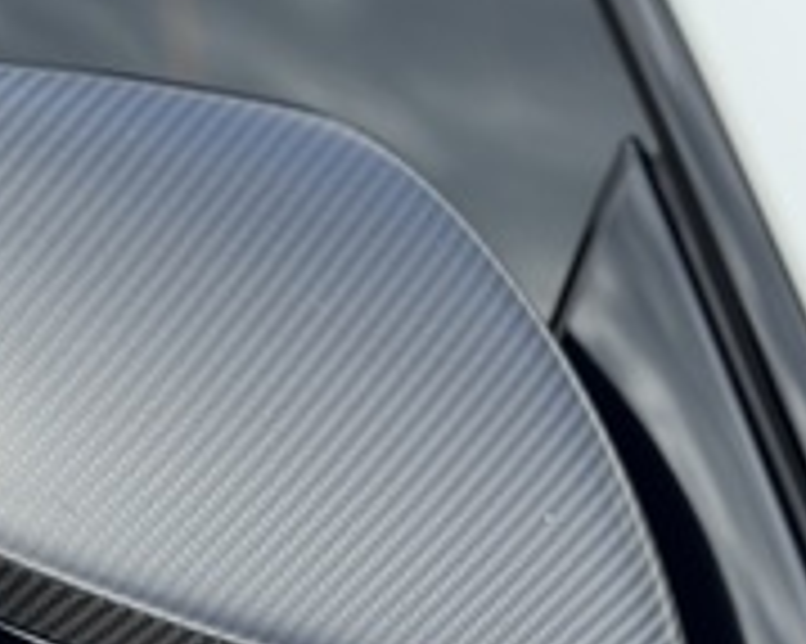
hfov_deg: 17.2
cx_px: 86
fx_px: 2623
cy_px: 394
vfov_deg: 14.0
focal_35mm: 110
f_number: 1.78
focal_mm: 6.76
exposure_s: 1/1312
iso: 64
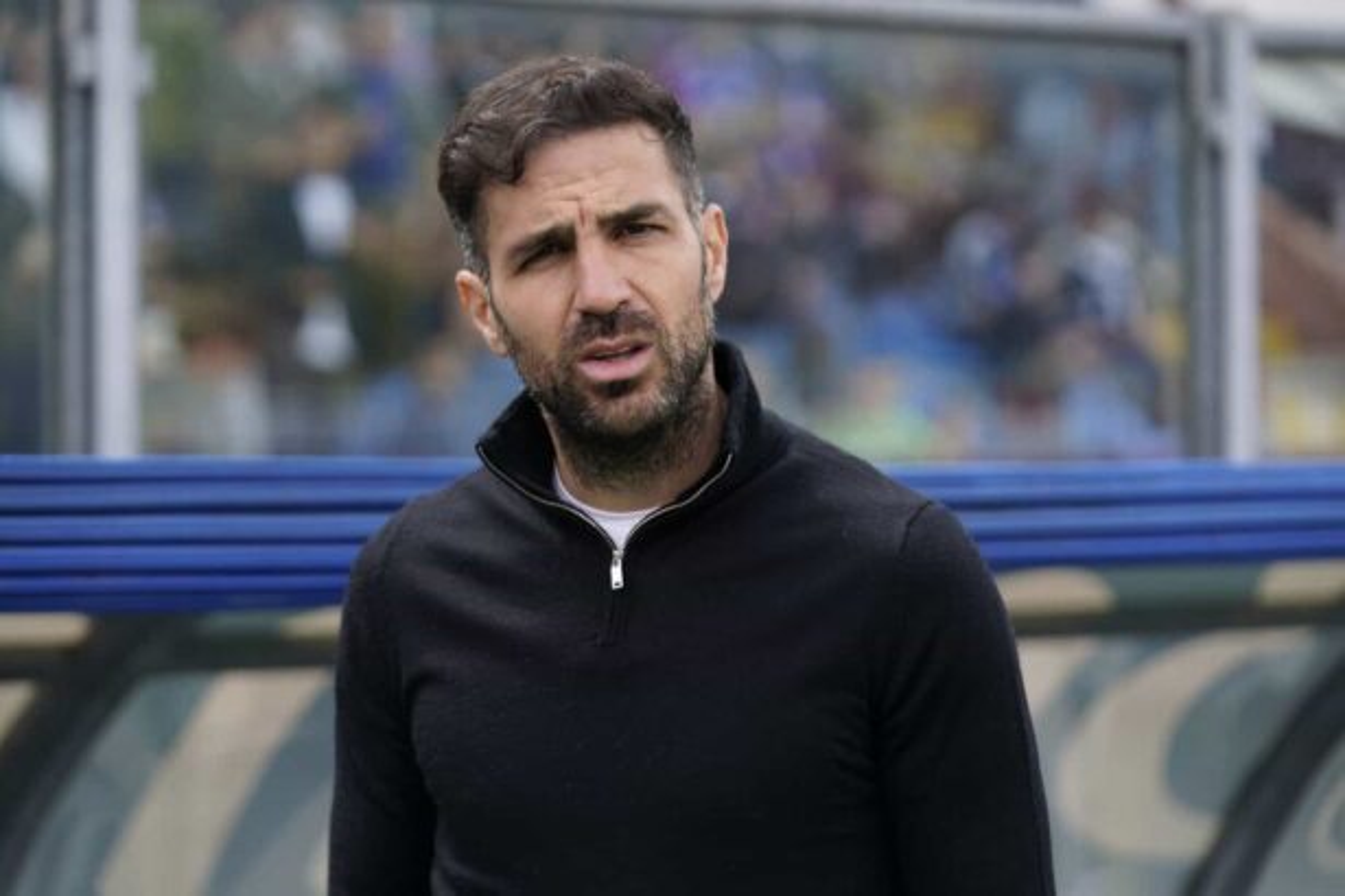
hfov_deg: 16.7
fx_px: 4595
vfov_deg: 11.1
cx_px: 672
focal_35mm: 123
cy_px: 448
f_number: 3.5
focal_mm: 123
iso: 500
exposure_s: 1/3200
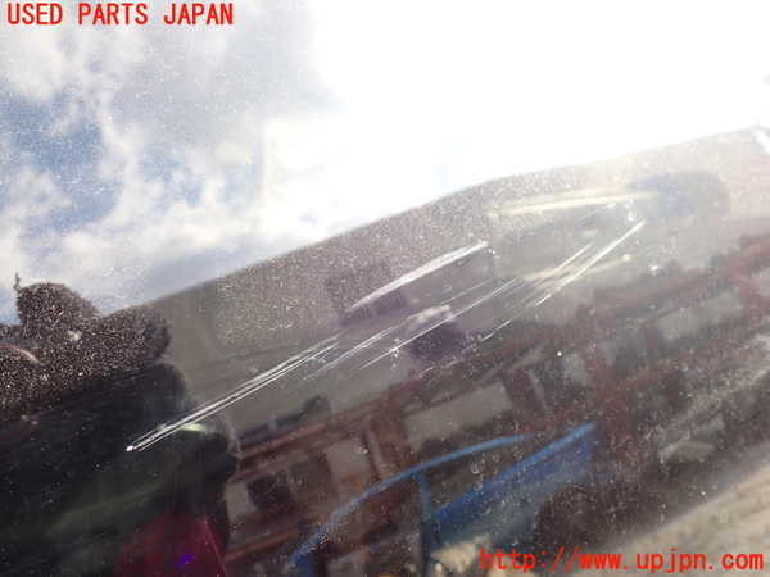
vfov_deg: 46.8
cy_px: 288
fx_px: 667
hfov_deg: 60.0
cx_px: 385
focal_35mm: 30
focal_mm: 5.4
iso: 100
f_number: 3.2
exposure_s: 1/125
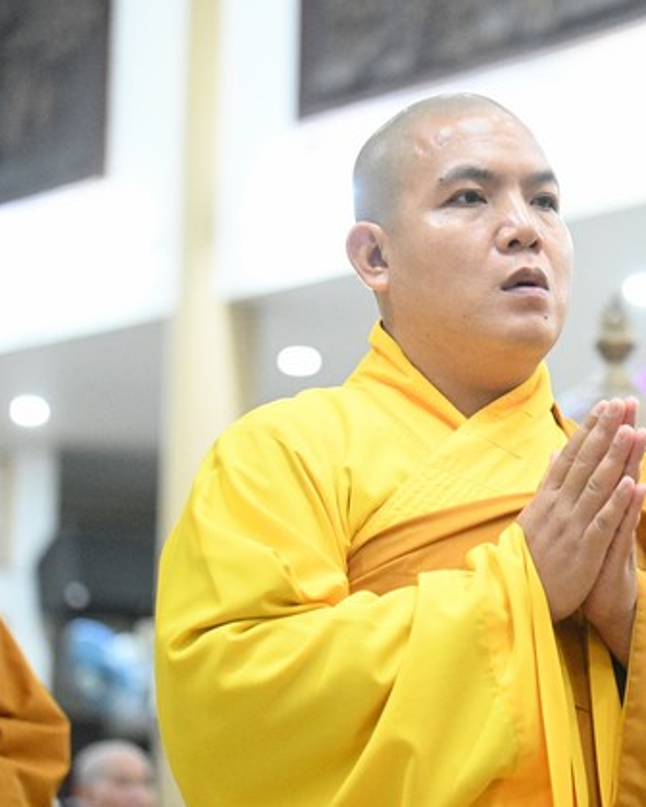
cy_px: 407
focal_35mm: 174
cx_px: 529
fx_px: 4158
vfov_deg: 11.1
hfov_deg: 8.9
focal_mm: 120
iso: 20000
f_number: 4
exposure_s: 1/250
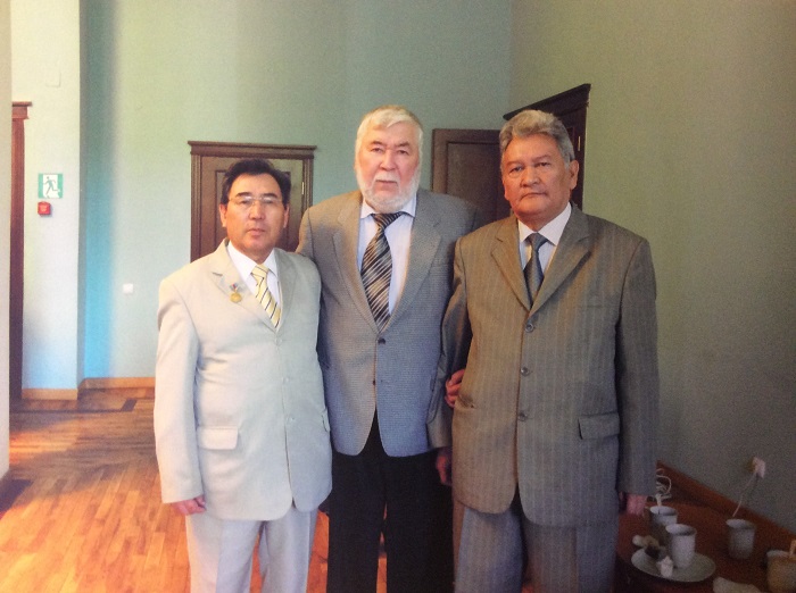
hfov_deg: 56.9
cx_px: 398
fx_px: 734
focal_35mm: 32
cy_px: 296
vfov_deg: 44.0
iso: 125
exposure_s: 1/25
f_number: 2.4
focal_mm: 3.3
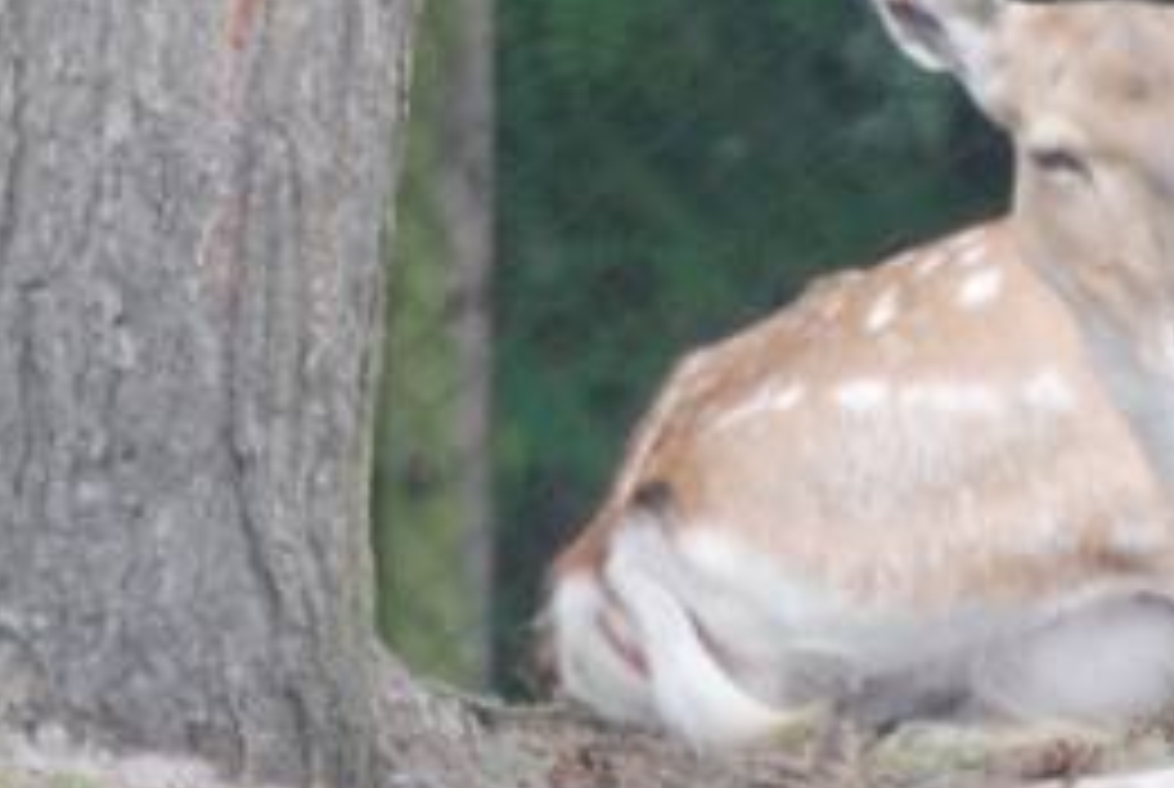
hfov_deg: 0.7
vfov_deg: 0.5
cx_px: 913
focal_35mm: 2755
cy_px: 83
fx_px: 89996
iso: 400
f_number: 5.6
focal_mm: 300
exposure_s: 1/320
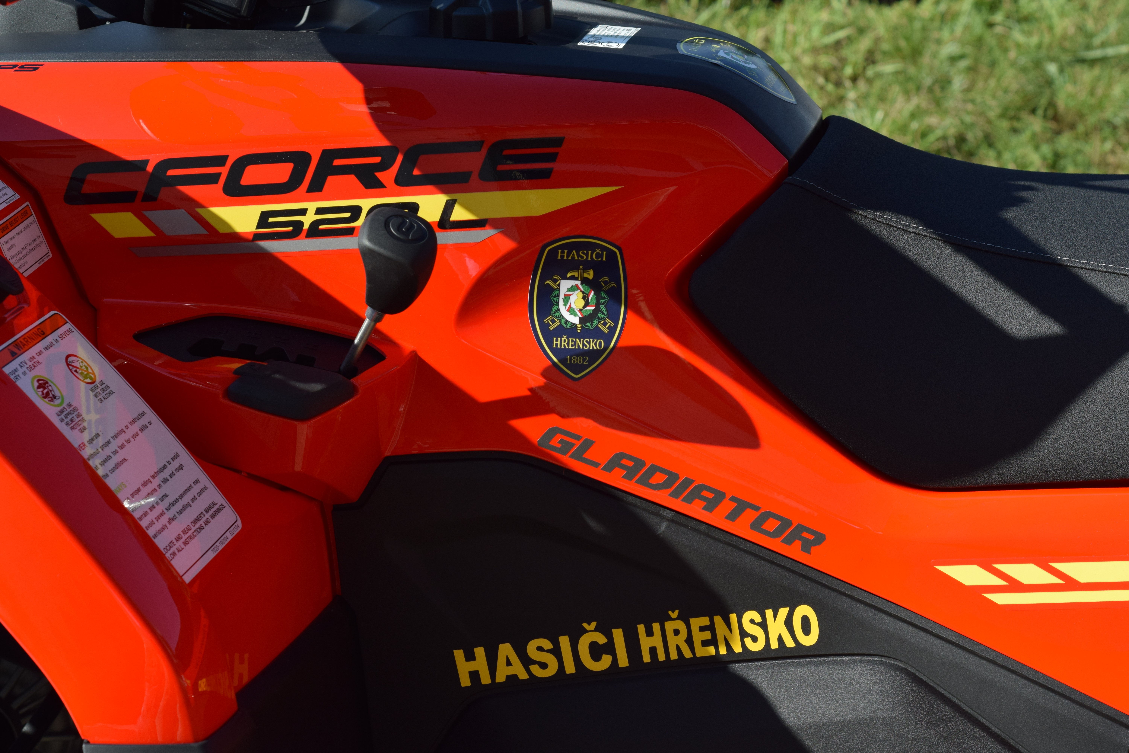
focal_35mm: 75
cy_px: 376
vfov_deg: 18.2
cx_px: 564
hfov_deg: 27.0
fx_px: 2352
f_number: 5.6
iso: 400
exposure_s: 1/1600
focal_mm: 50
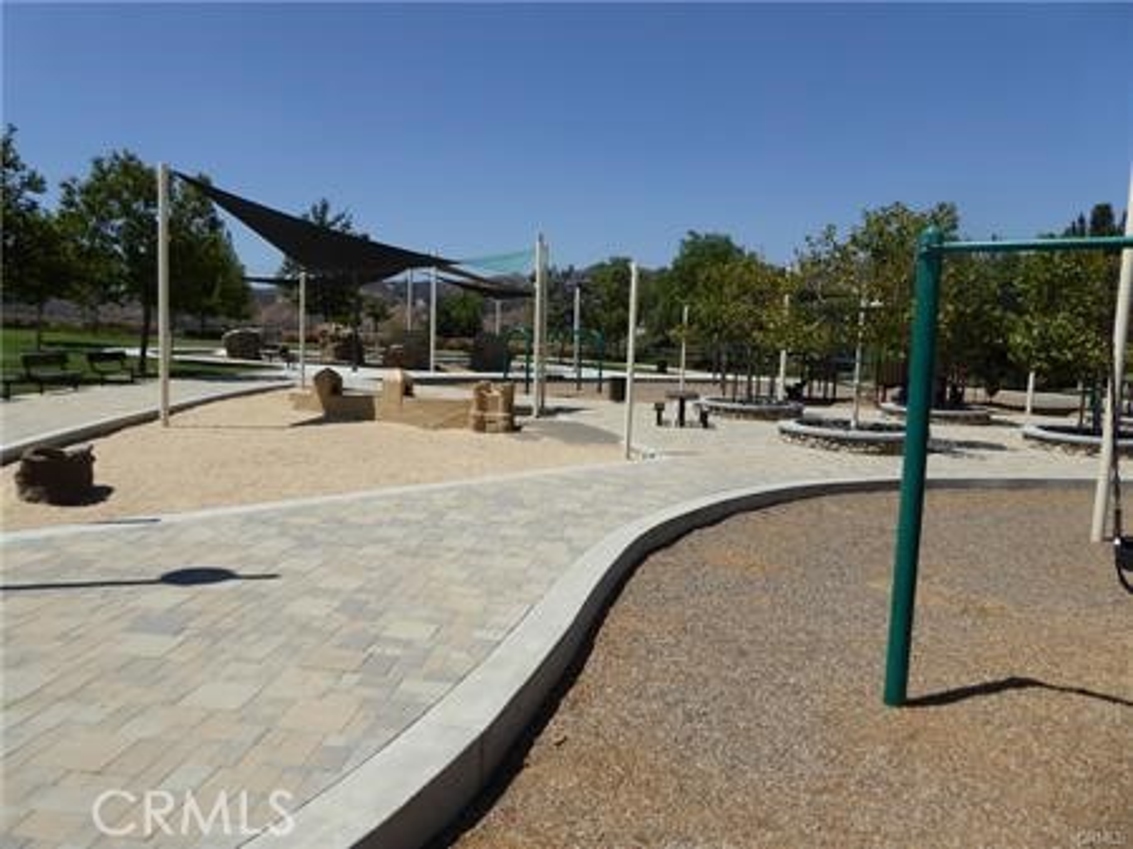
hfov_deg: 69.4
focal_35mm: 25
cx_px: 566
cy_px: 424
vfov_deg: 54.8
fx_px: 818
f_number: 3.3
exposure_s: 1/2000
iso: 100
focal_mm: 4.3
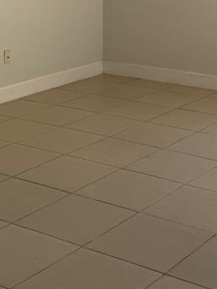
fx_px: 669
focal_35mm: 80
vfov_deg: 22.8
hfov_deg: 18.4
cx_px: 152
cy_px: -39
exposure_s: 1/700
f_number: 1.78
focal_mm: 6.76
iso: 80
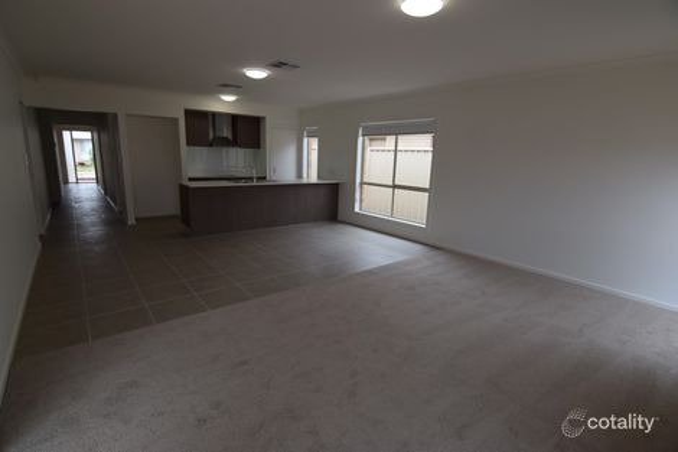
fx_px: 311
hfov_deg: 95.0
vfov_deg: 72.0
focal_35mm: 16
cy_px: 226
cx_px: 339
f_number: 5.6
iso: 400
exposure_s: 1/125
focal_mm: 11
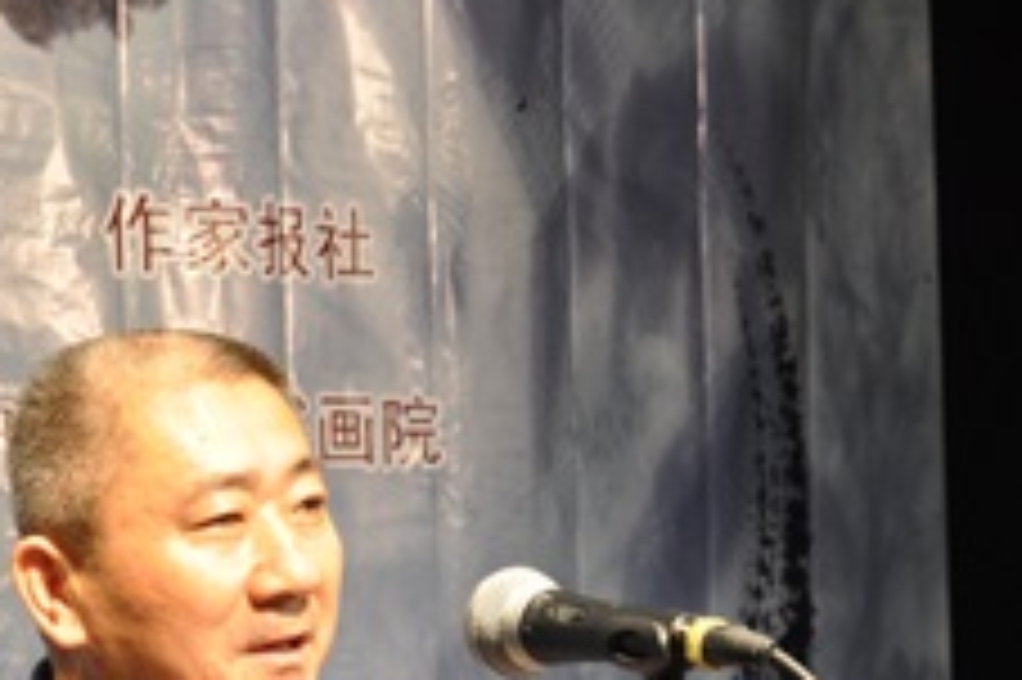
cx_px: 257
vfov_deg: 14.3
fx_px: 2638
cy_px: 772
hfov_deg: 21.7
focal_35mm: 93
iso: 400
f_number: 5
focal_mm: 22
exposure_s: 1/25
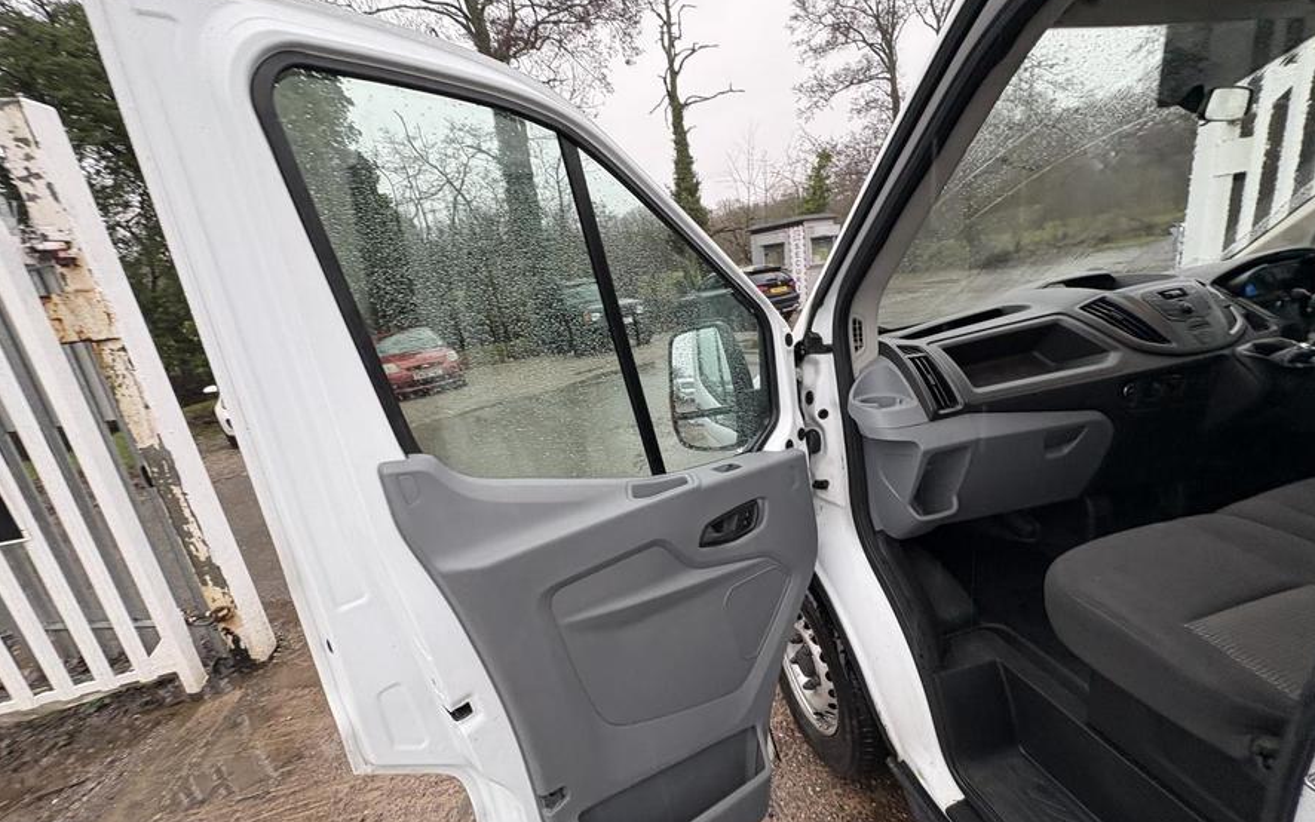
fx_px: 538
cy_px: 432
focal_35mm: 15
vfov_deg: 74.8
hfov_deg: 101.5
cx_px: 662
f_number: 2.2
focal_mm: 2.22
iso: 200
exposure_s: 1/99
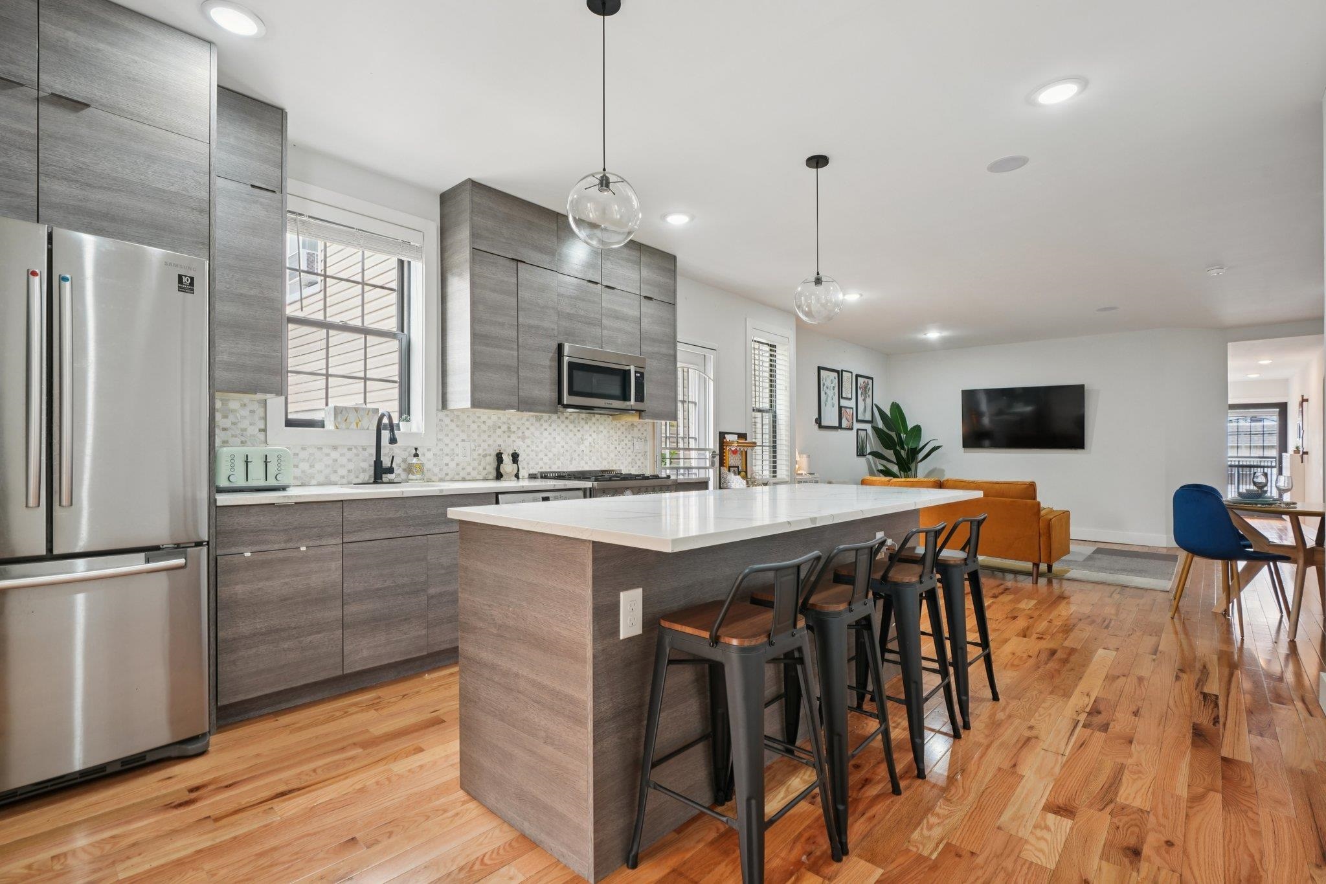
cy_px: 442
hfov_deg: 96.7
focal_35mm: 16
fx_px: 589
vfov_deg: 73.7
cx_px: 663
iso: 640
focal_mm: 16
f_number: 8
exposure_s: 1/20
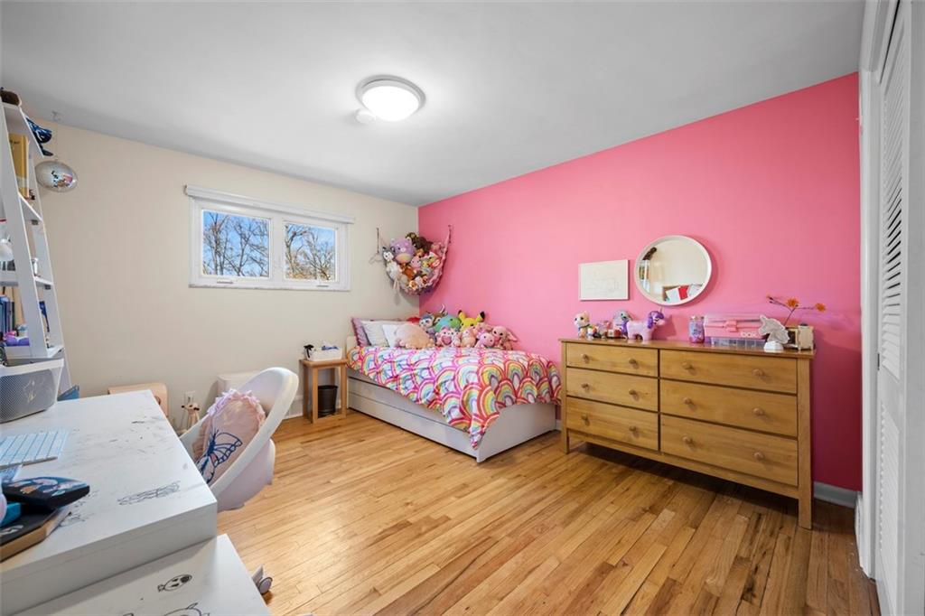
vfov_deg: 81.2
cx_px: 462
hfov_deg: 104.3
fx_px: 360
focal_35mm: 14
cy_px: 308
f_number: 8
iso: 400
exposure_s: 1/1.25
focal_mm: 14
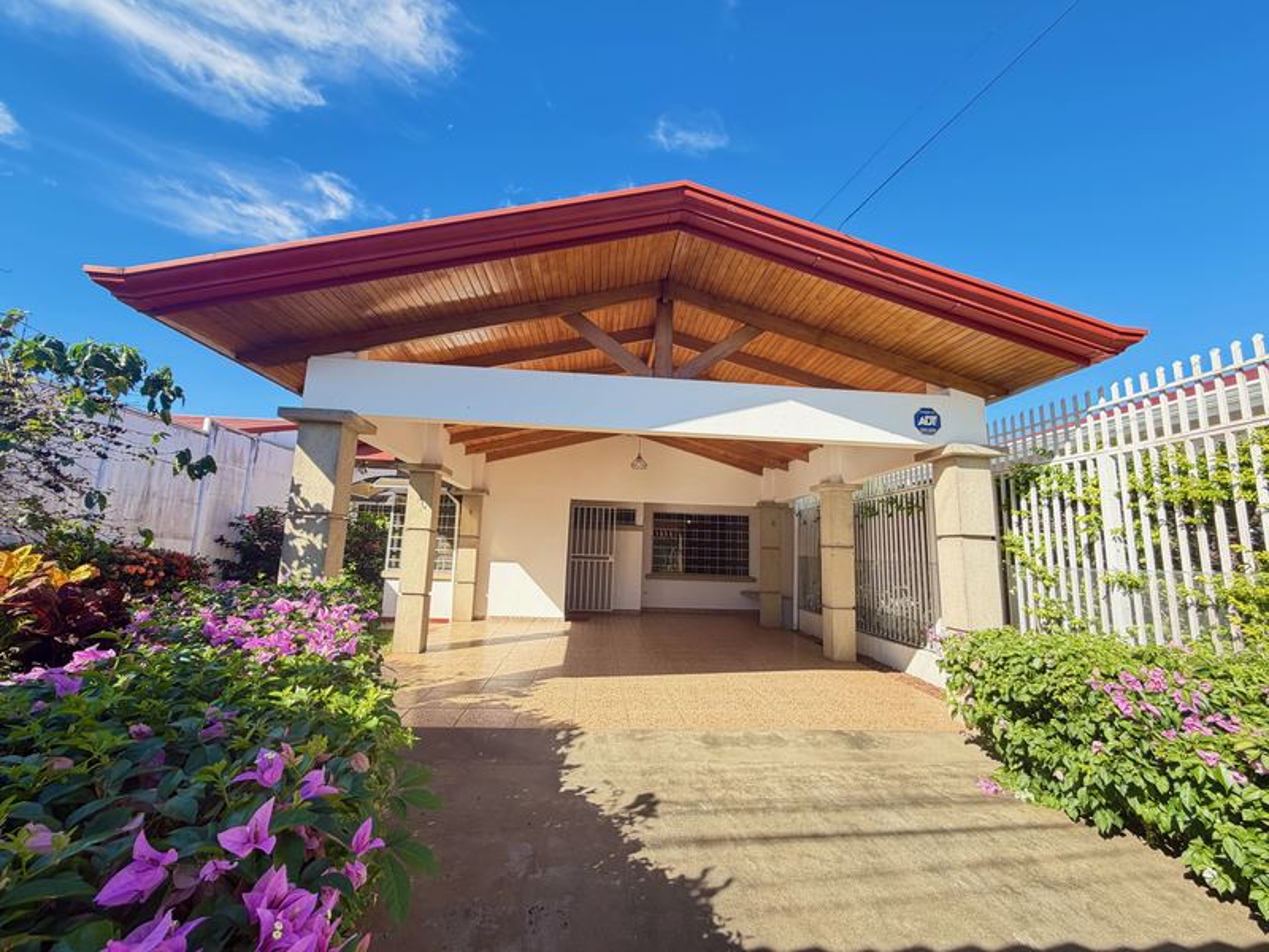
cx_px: 634
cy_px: 476
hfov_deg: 102.1
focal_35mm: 14
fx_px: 513
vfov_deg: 85.7
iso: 64
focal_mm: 2.22
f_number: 2.2
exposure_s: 1/209
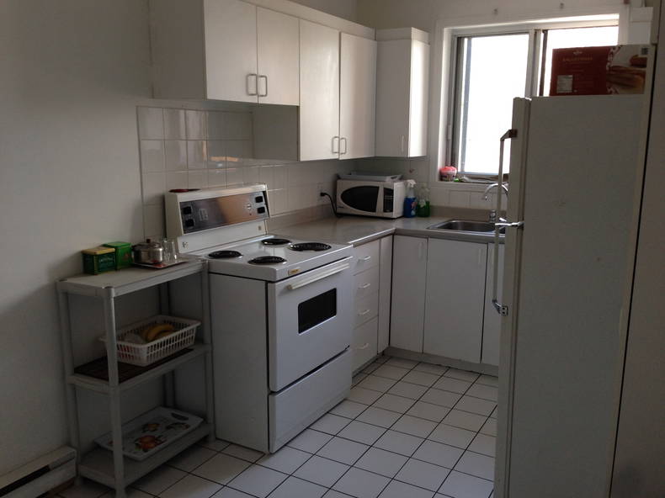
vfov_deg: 42.9
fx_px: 634
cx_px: 332
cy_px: 249
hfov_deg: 55.4
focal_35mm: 33
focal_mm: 4.12
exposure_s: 1/60
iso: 64
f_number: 2.4
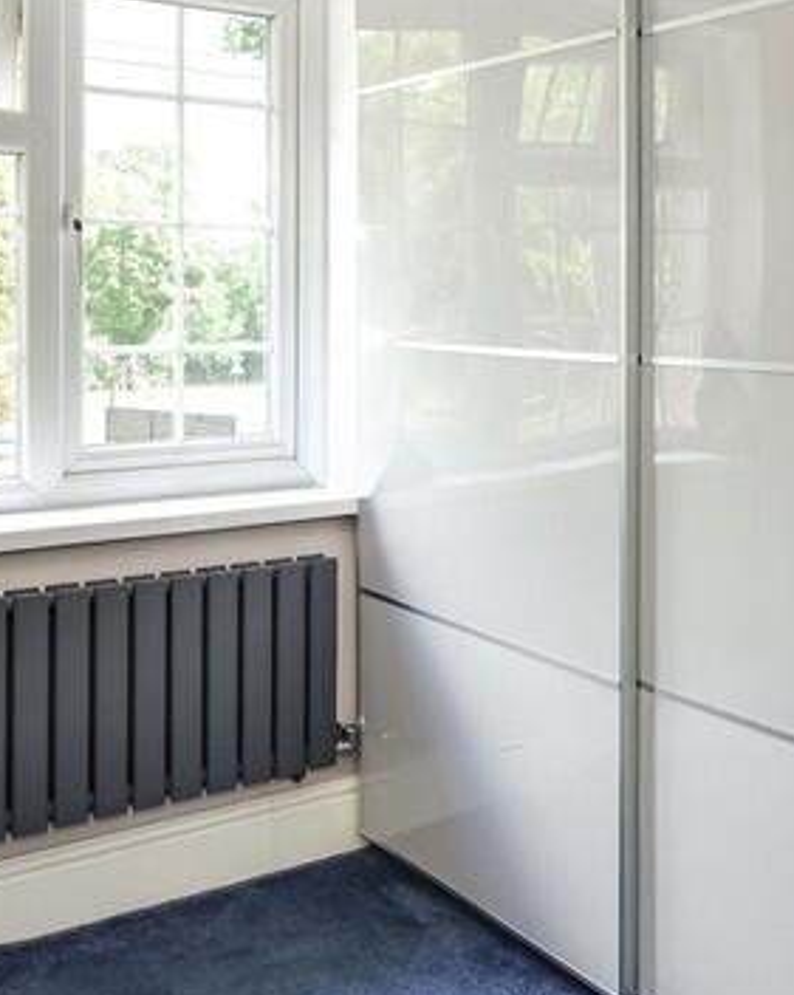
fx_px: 1206
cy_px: 301
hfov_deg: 36.4
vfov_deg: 43.9
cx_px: 432
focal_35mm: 41
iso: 640
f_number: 8
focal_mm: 10
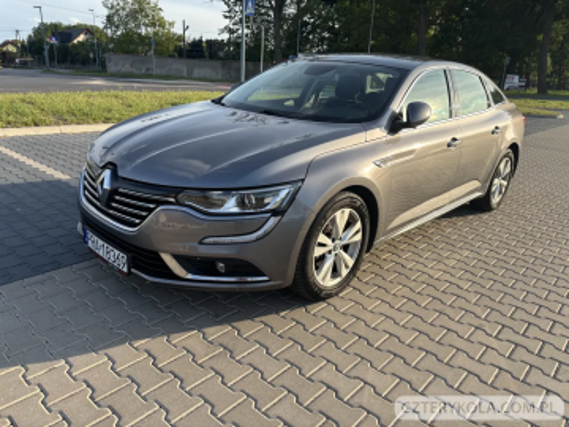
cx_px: 284
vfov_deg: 53.1
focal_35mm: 26
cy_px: 214
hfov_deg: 67.3
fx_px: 427
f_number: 1.6
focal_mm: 5.96
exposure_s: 1/1164
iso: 50
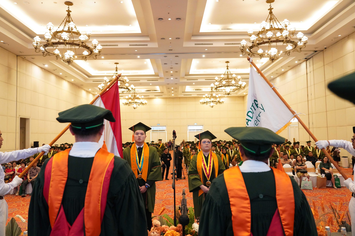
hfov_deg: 63.7
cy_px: 118
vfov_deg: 45.0
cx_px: 178
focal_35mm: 29
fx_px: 286
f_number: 4
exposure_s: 1/100
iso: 5000
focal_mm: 29
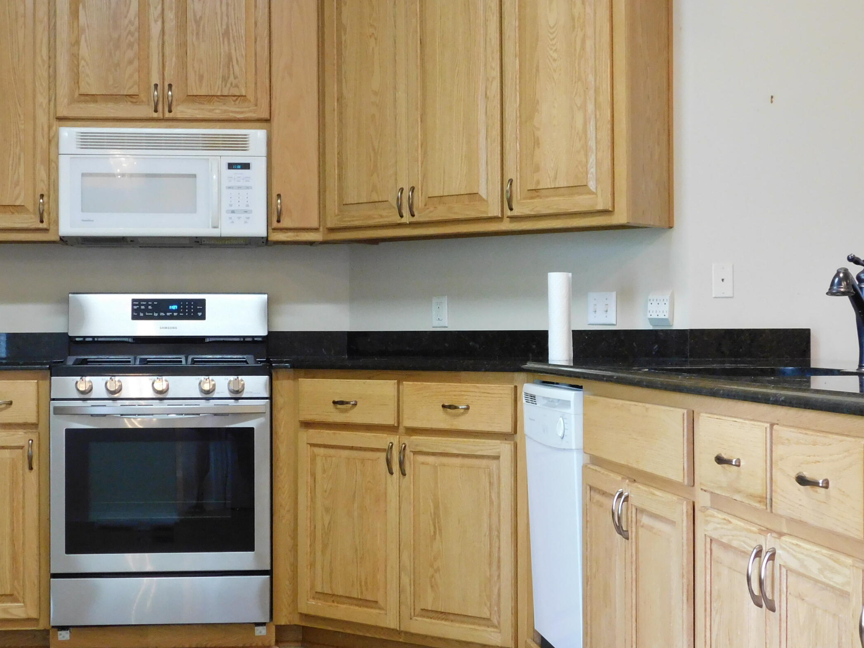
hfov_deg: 33.7
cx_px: 374
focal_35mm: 57
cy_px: 340
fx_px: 1423
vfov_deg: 25.7
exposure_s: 1/10
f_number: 3.6
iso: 400
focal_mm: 7.1
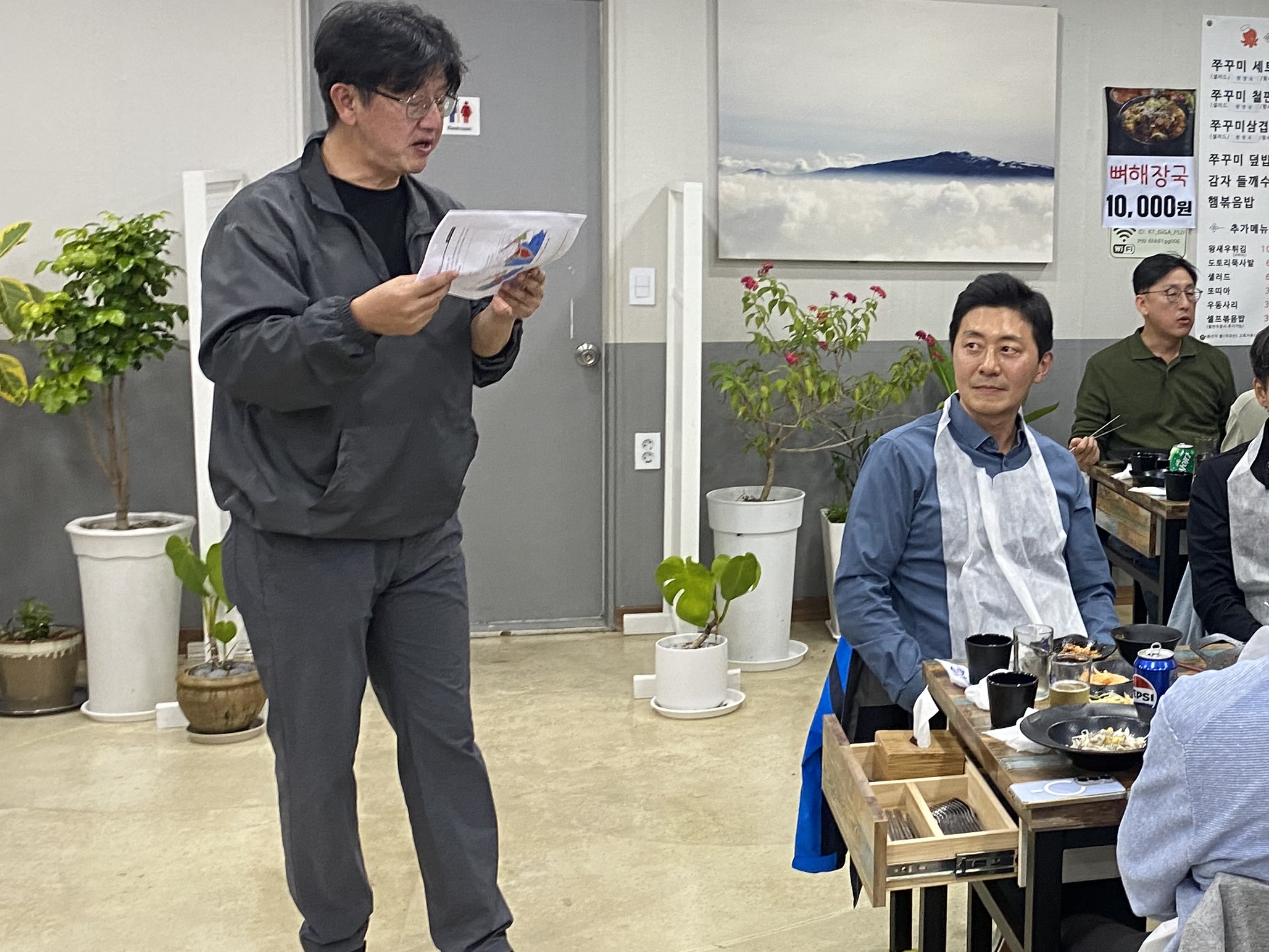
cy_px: 374
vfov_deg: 28.5
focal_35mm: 51
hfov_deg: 35.0
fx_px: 1870
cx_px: 1180
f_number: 1.8
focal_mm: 4.25
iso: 100
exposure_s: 1/60
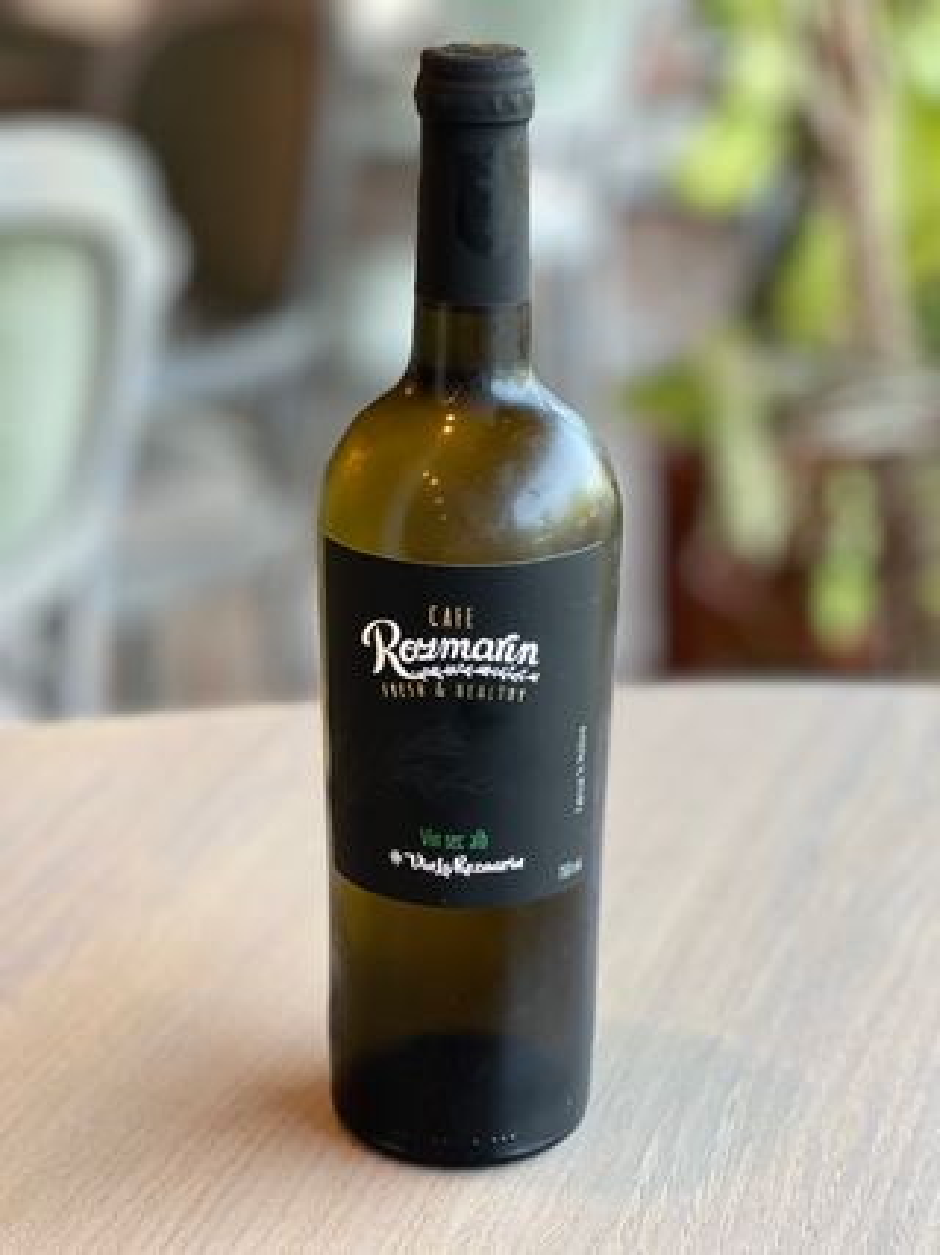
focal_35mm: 77
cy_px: 628
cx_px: 470
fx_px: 2789
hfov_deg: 19.1
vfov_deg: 25.3
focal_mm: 9
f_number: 2.8
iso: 200
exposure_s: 1/33
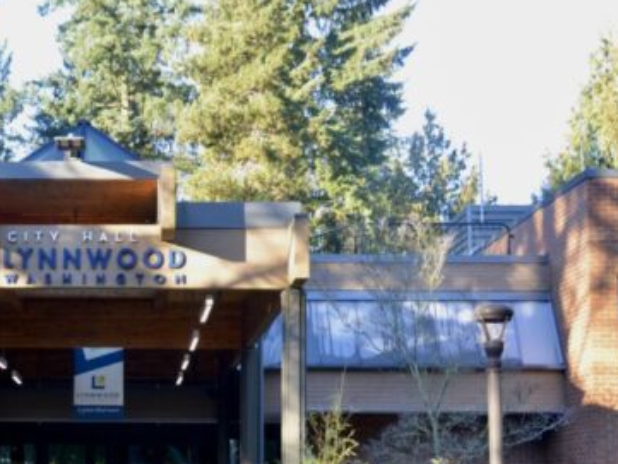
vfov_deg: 22.7
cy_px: 356
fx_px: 1140
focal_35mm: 64
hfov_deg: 29.4
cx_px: 91
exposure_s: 1/125
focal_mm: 25
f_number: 5.6
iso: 360
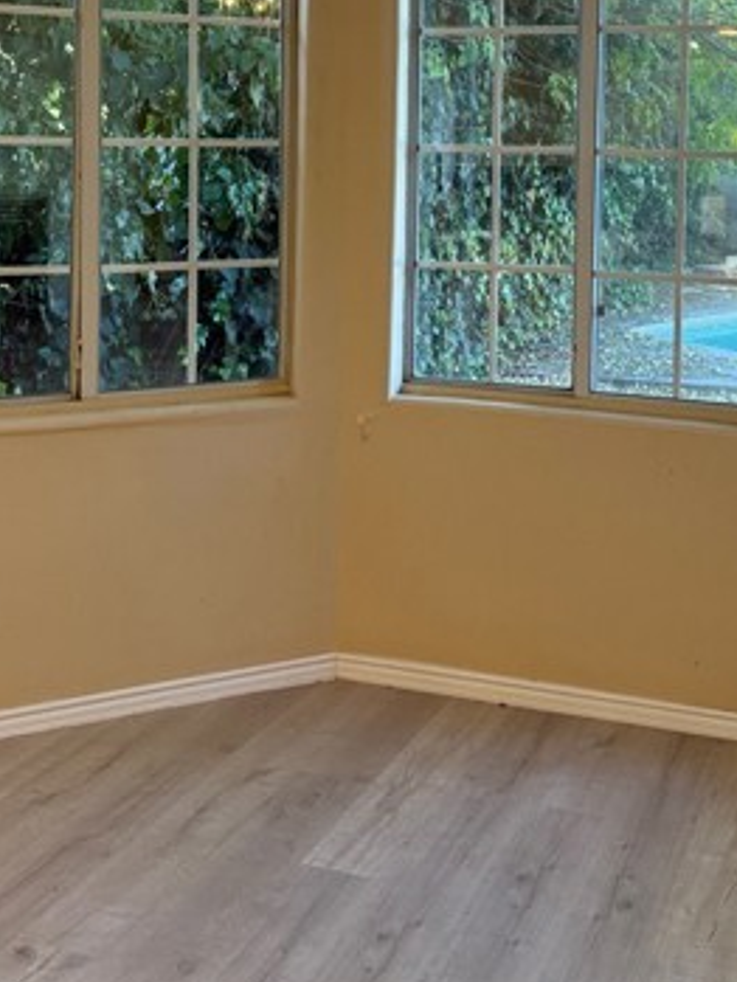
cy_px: 166
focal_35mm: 44
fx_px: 1248
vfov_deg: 40.7
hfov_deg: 32.4
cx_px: 537
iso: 200
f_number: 1.78
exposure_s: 1/167
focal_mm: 6.76
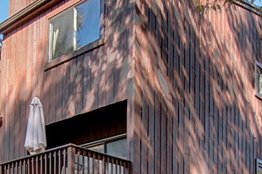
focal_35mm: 53
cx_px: 67
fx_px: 385
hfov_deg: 36.7
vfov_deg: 24.7
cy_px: 157
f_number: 14
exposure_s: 1/20
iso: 200
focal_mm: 10
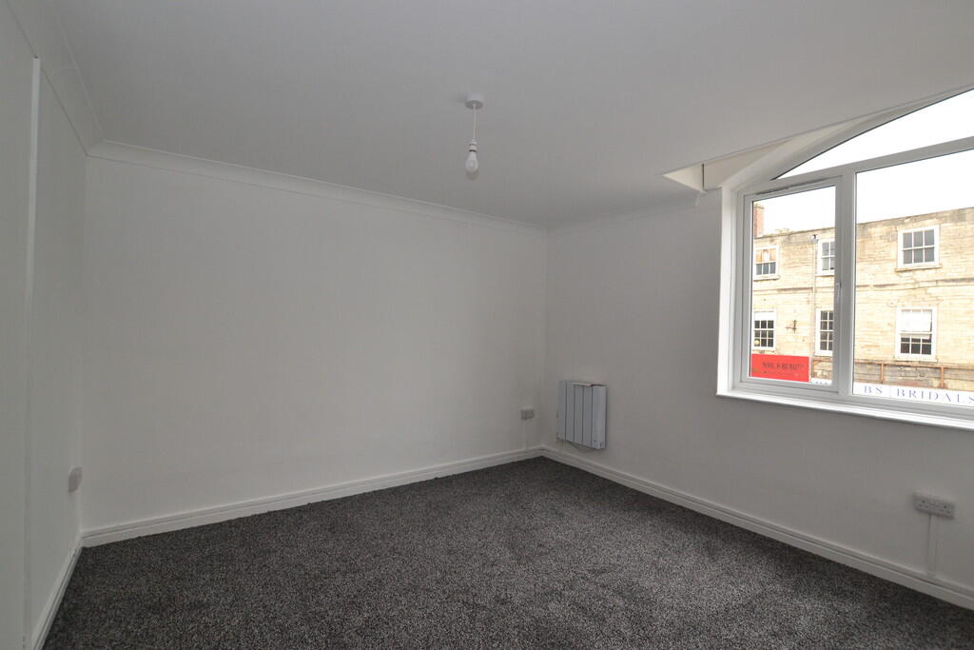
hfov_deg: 100.4
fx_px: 406
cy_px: 325
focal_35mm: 15
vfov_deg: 77.3
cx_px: 487
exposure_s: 1/125
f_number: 7.1
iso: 800
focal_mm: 10
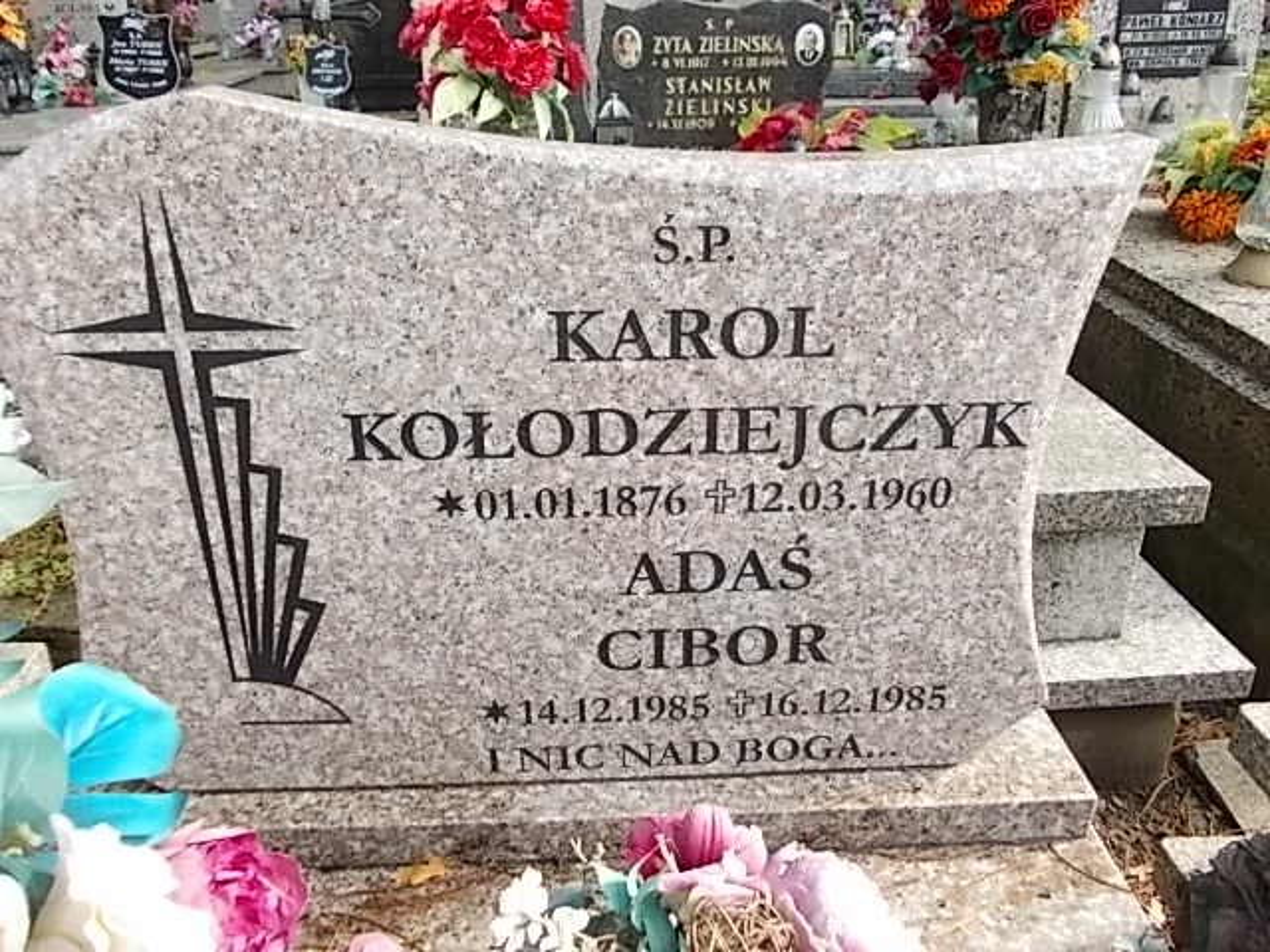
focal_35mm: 28
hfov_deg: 63.4
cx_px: 635
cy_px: 476
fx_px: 1027
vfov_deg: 49.7
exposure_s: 1/160
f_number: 2.7
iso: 80
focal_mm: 4
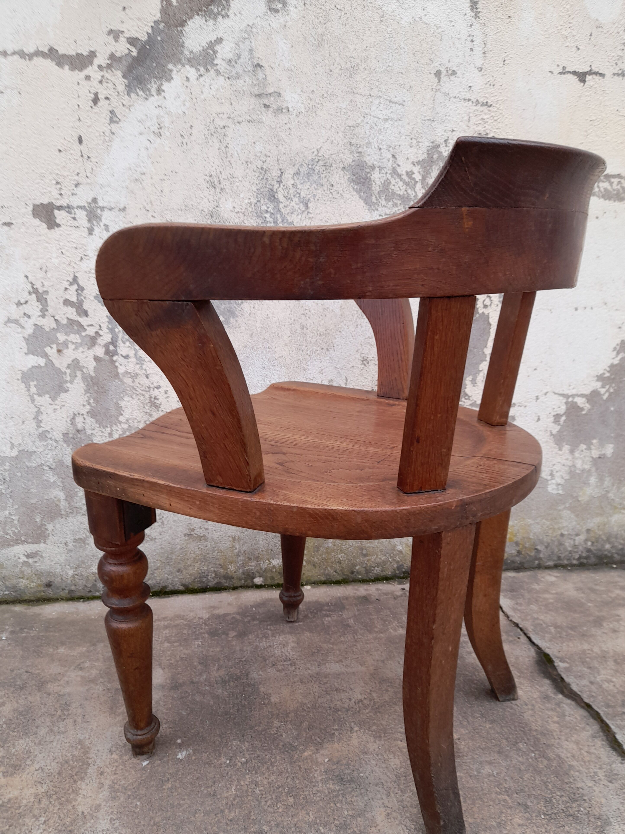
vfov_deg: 67.3
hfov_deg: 53.1
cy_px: 433
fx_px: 626
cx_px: 311
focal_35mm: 26
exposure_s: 1/100
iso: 40
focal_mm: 4.6
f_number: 2
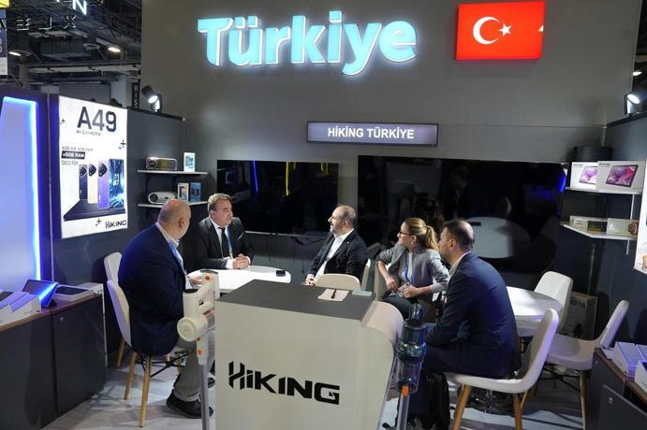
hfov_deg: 73.8
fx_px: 431
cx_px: 324
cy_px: 215
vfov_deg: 53.1
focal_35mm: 24
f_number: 4
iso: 2000
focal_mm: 24
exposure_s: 1/160
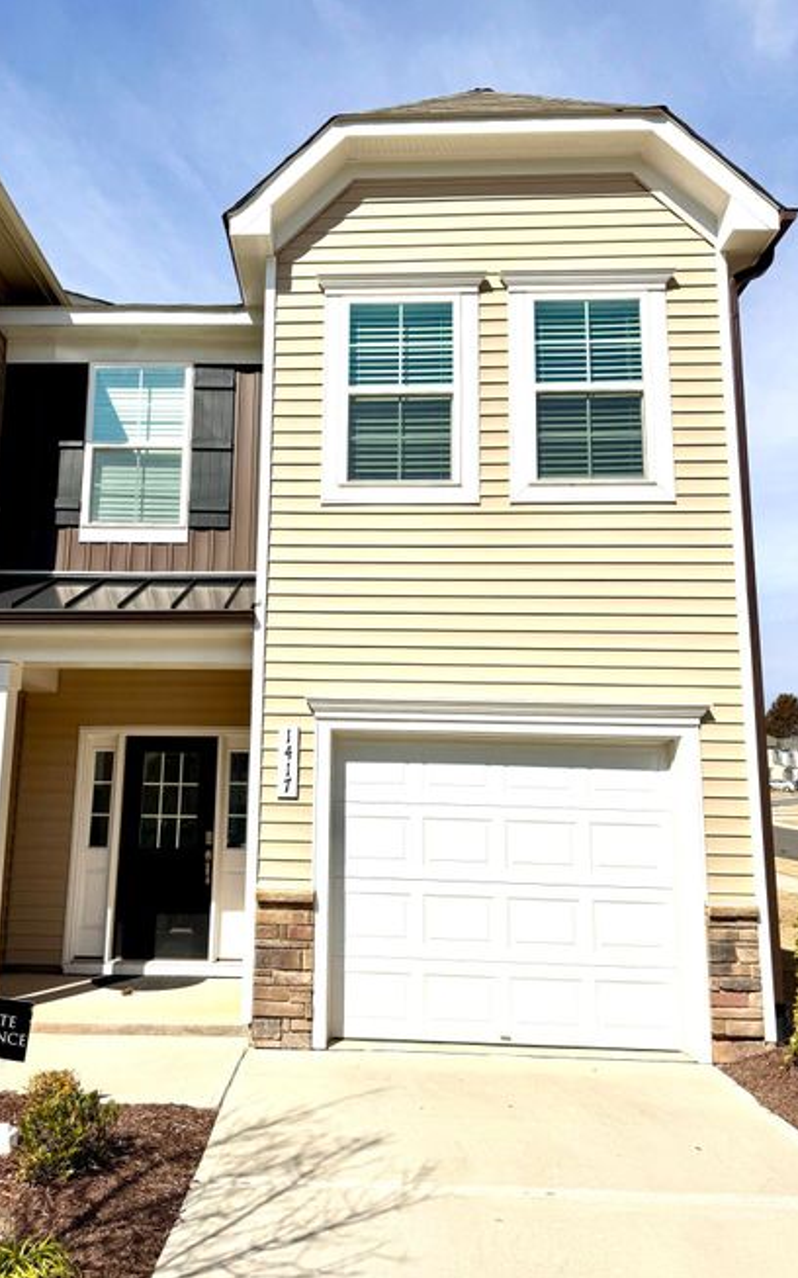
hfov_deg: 47.3
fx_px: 905
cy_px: 651
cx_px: 317
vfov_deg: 70.4
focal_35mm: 26
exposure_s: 1/12346
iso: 64
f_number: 1.78
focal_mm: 6.76
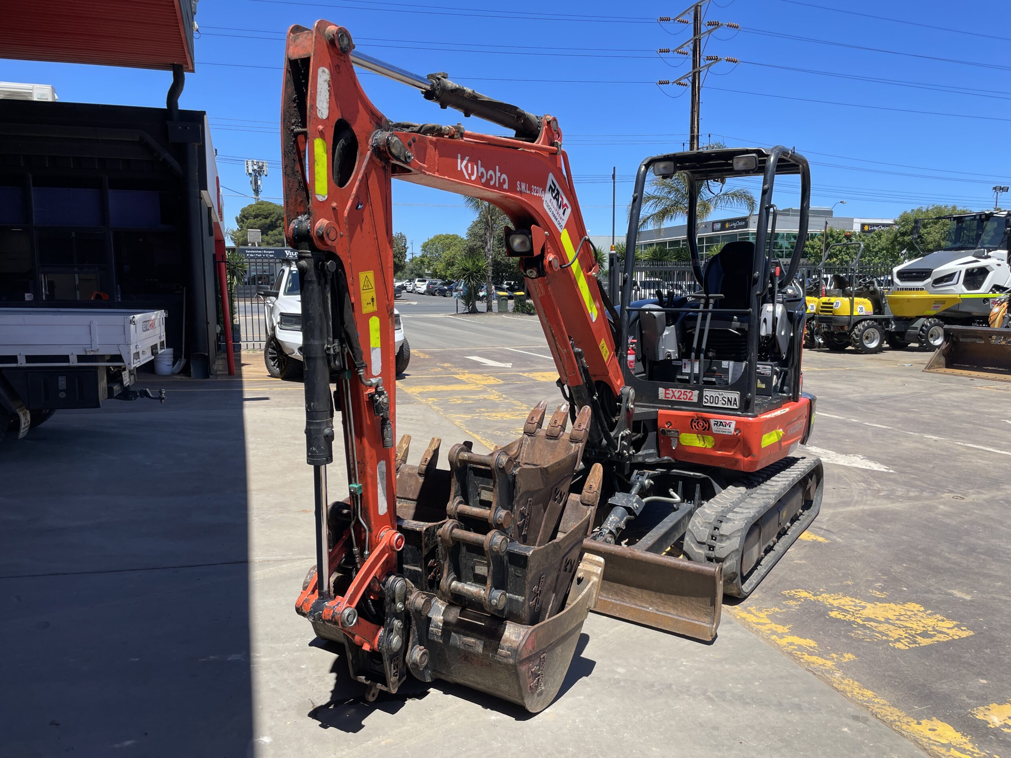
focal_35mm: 26
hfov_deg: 67.3
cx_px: 506
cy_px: 379
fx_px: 759
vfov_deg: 53.1
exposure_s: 1/2506
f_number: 1.6
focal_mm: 4.2
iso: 32
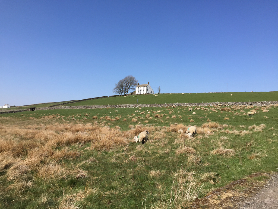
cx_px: 139
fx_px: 233
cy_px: 104
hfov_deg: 61.7
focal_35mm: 29
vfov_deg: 48.2
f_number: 2.2
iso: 32
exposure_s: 1/2326
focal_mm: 4.15
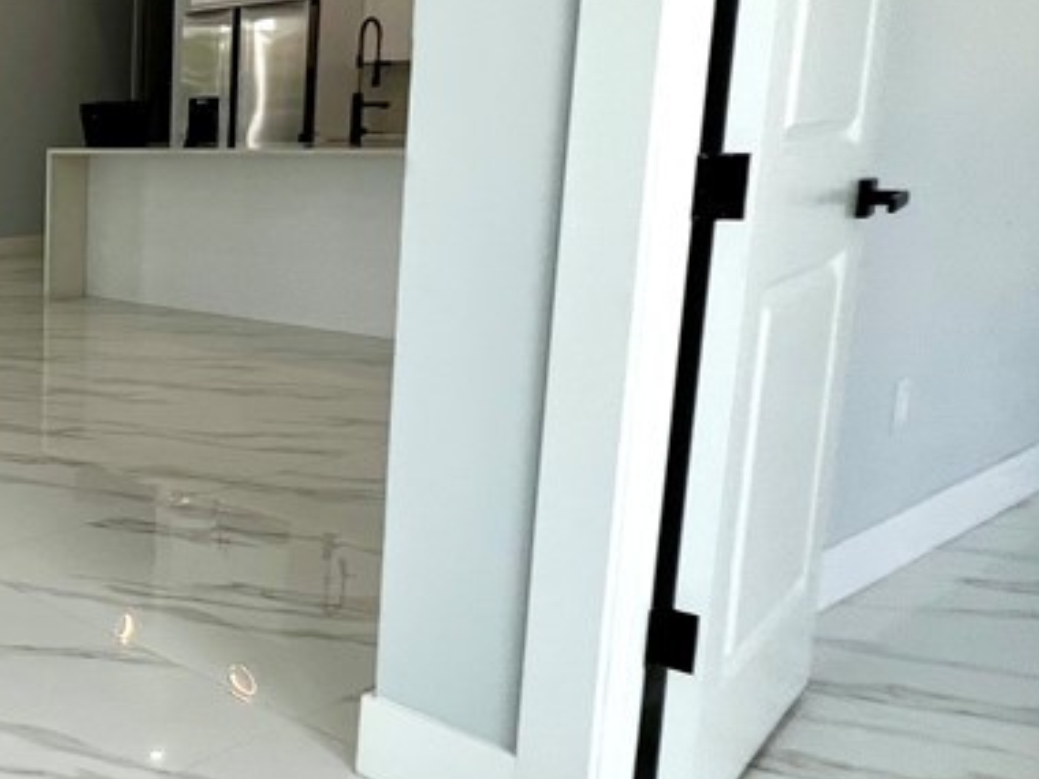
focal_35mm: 35
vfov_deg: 40.4
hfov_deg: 34.9
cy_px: 290
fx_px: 1051
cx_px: -336
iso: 32
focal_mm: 1.57
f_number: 1.8
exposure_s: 1/132
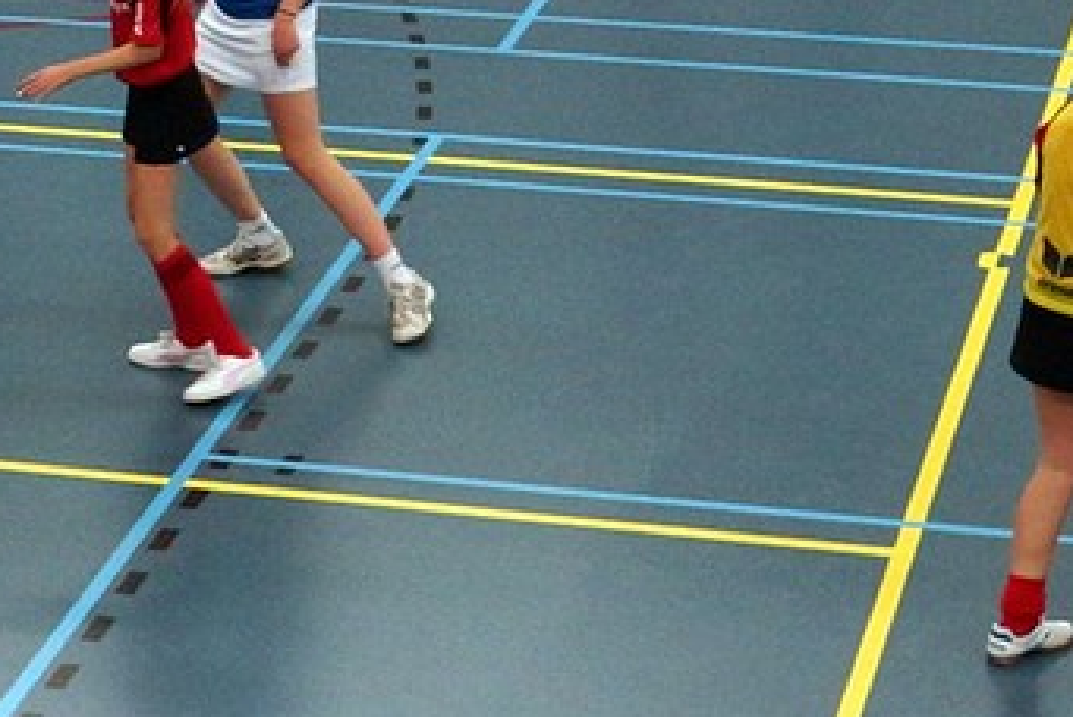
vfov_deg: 13.5
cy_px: -88
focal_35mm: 99
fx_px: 2953
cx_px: 286
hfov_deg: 20.5
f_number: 3.5
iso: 800
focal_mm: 22
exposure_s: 1/160
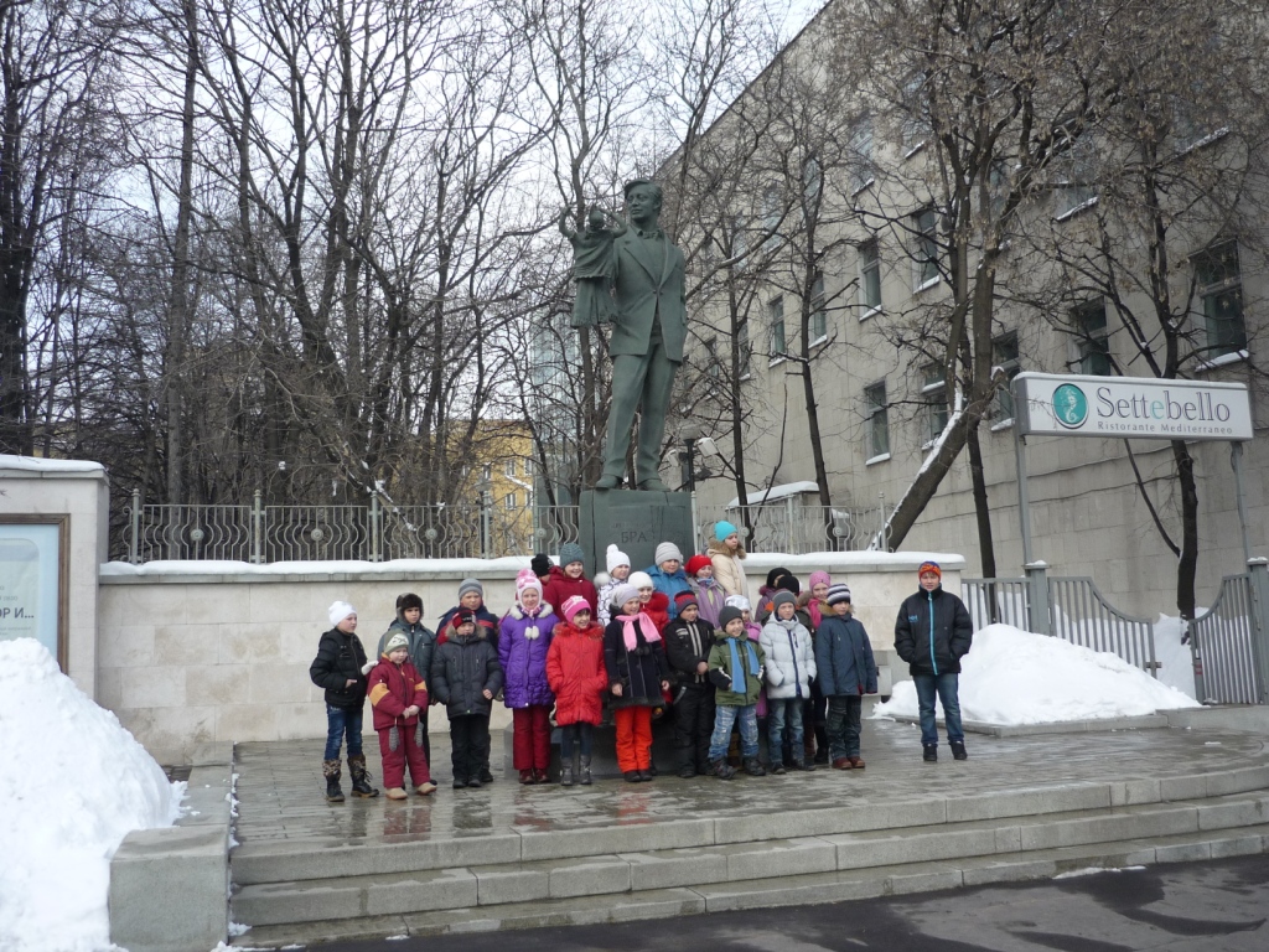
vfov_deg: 42.9
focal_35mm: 33
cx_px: 634
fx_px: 1210
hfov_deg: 55.4
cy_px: 476
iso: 100
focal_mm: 5.5
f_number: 2.8
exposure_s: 1/640
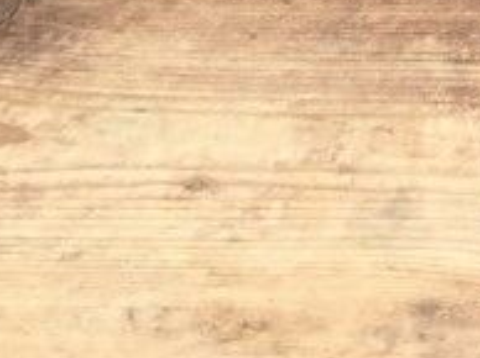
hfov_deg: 13.5
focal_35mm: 128
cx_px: 911
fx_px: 1773
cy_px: -47
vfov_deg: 11.4
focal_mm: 3.3
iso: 25
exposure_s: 1/243
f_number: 2.4
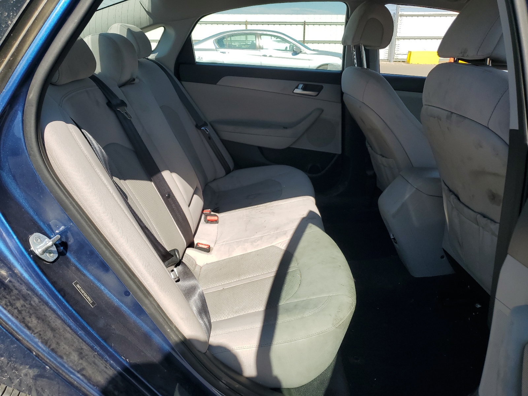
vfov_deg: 53.1
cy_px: 198
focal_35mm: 26
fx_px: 397
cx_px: 264
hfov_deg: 67.3
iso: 50
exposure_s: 1/2000
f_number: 1.5
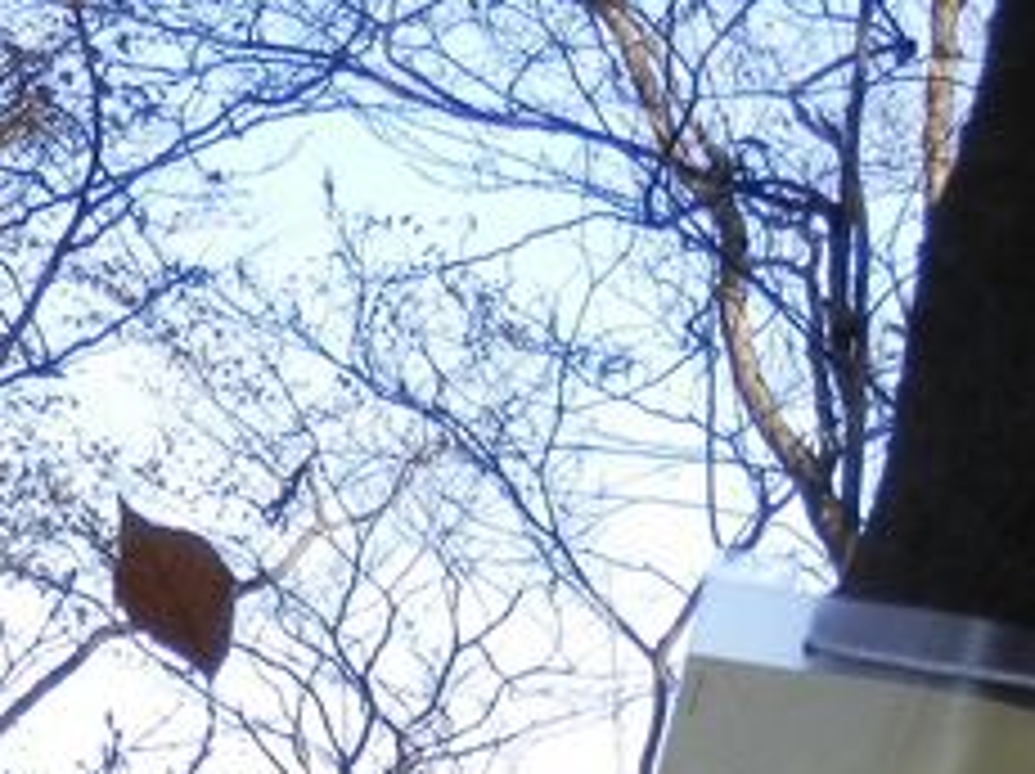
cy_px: 1274
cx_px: 500
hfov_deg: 22.5
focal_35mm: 87
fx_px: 2599
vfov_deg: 15.2
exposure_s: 1/250
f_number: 3
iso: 80
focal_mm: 4.5
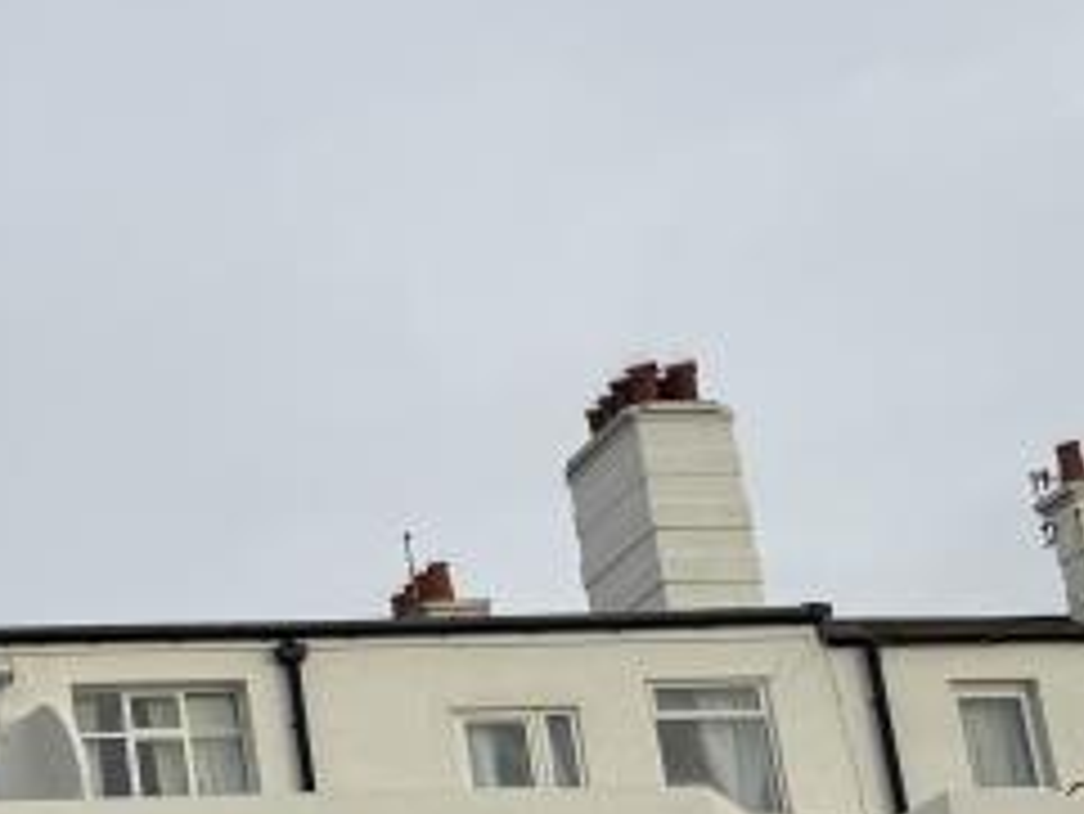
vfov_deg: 14.2
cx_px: -999
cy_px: 908
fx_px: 3196
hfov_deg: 15.7
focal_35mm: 102
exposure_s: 1/1464
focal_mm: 6.76
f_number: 1.78
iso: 80
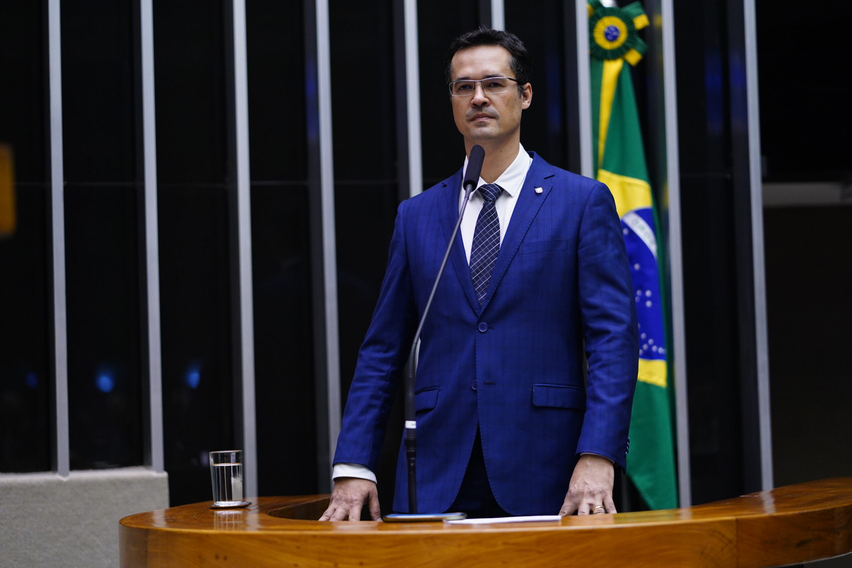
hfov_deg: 23.9
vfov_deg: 16.1
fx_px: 2012
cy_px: 284
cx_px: 426
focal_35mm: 85
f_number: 1.8
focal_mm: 85
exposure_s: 1/320
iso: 2500
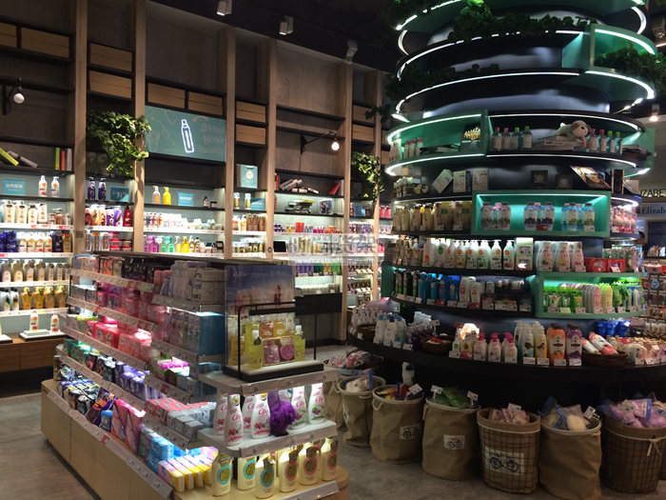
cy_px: 250
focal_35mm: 30
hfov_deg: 60.0
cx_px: 333
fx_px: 577
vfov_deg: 46.8
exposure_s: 1/30
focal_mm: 4.12
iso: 50
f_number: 2.2
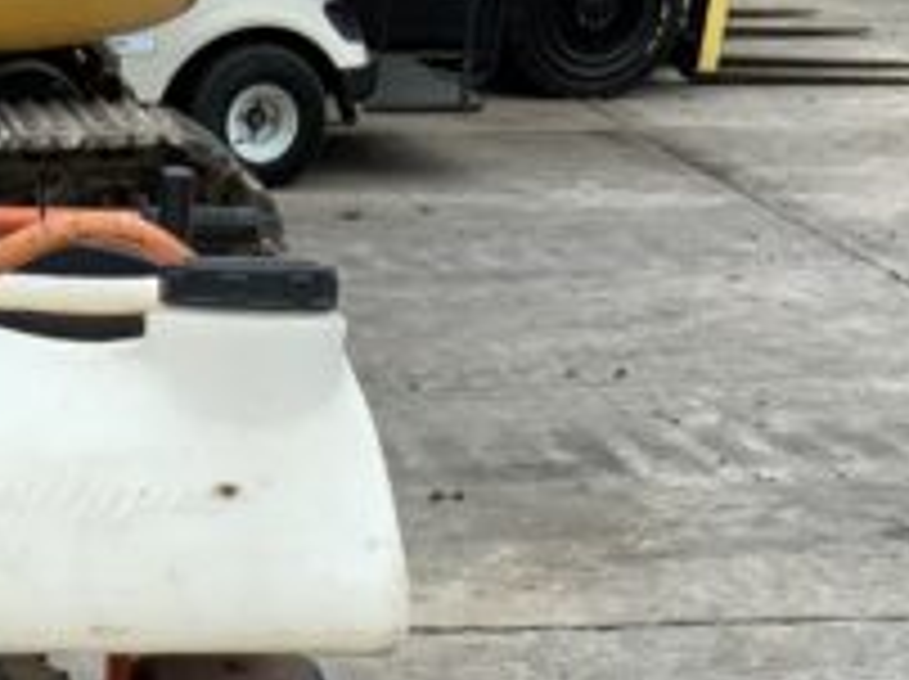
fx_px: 2413
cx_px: 68
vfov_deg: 14.8
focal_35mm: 92
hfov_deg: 20.8
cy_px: 1058
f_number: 1.8
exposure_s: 1/133
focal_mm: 3
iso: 16
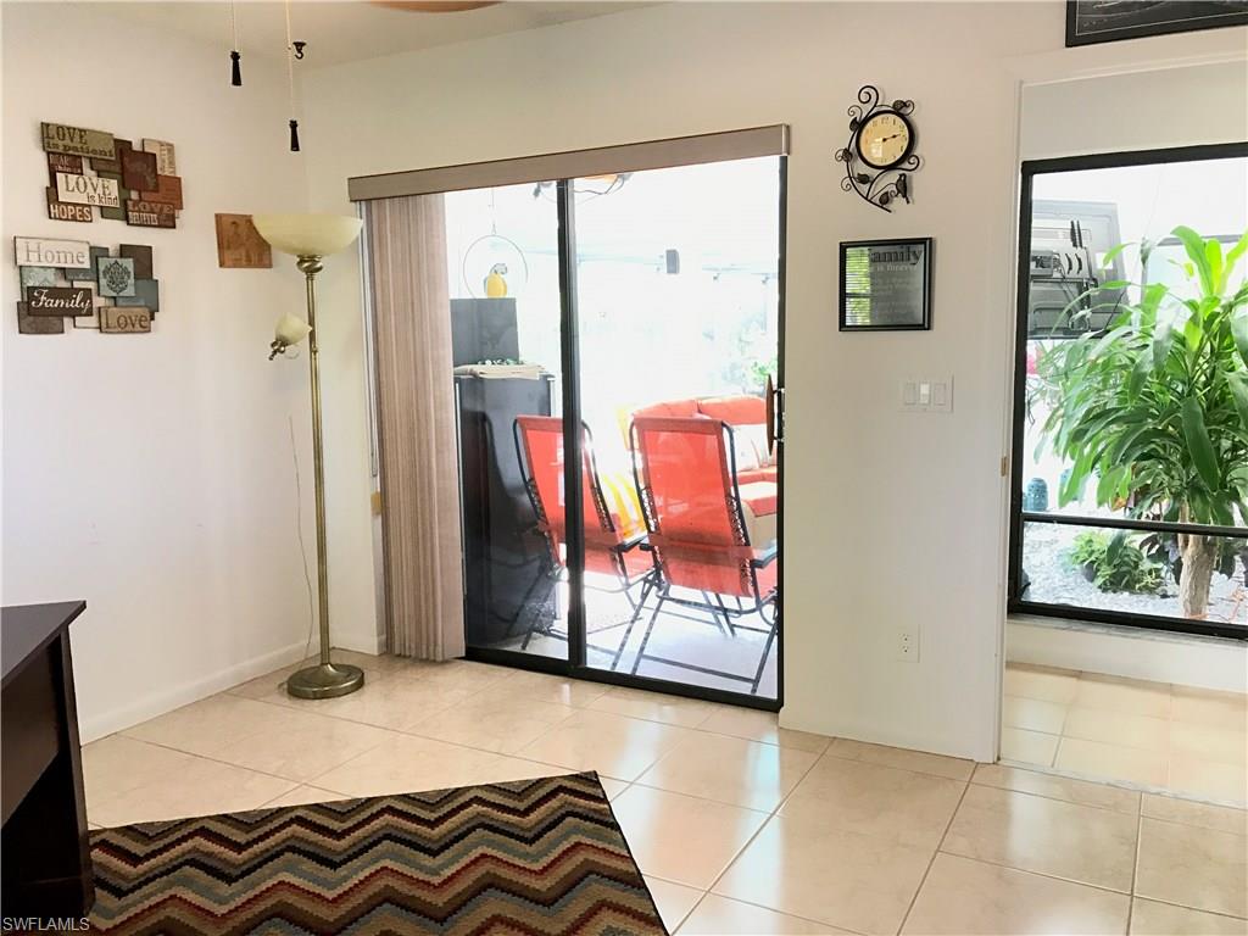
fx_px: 1009
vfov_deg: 49.7
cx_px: 624
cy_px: 468
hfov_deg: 63.4
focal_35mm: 28
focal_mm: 3.99
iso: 32
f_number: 1.8
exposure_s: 1/30
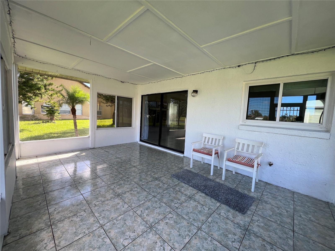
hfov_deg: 106.2
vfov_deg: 89.9
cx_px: 168
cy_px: 126
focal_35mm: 13
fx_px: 126
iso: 32
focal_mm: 1.57
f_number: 1.8
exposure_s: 1/132
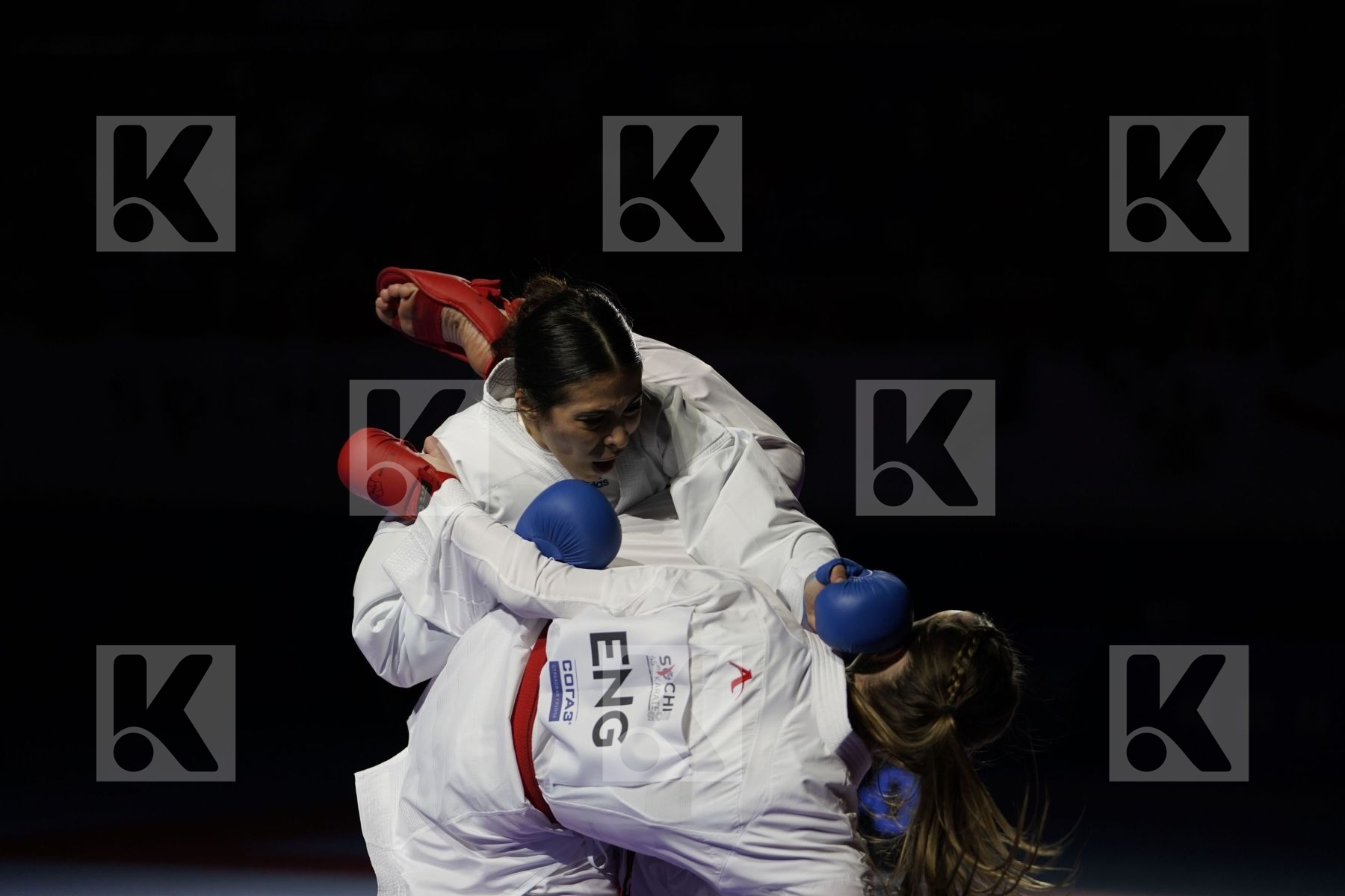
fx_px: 4520
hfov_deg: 16.9
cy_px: 448
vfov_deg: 11.3
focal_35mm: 121
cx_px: 672
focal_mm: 121
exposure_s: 1/1000
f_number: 2.8
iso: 800
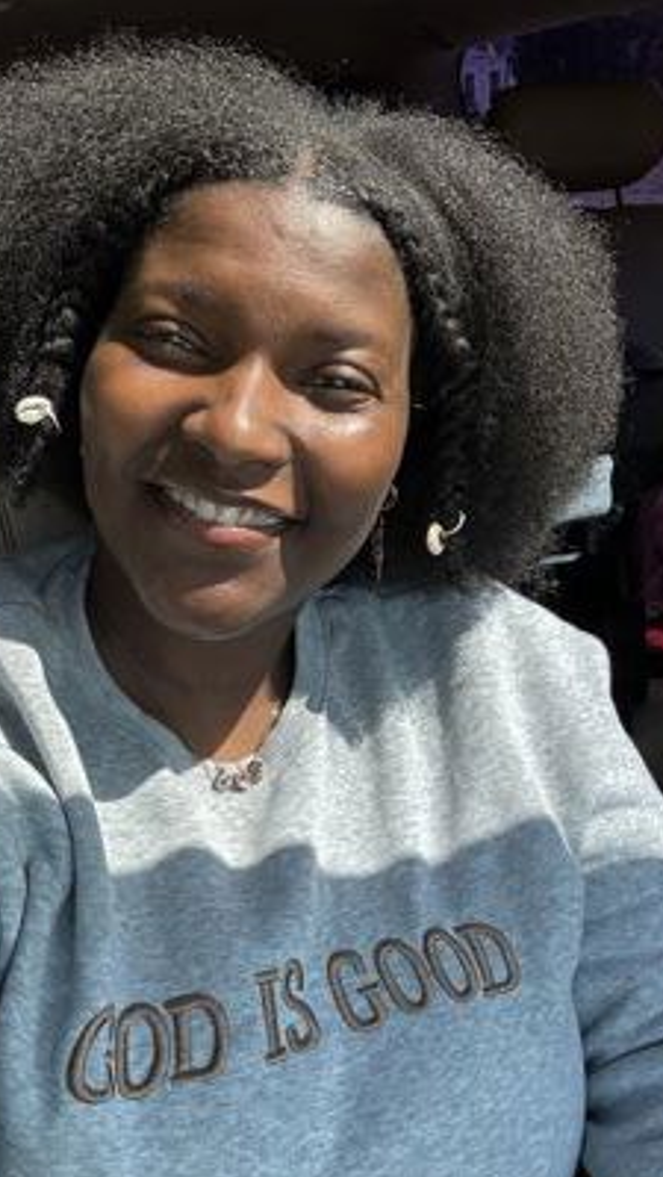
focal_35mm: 36
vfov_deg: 55.2
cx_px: 253
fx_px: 1123
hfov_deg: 32.8
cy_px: 637
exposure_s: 1/121
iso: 64
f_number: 1.9
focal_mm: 2.69
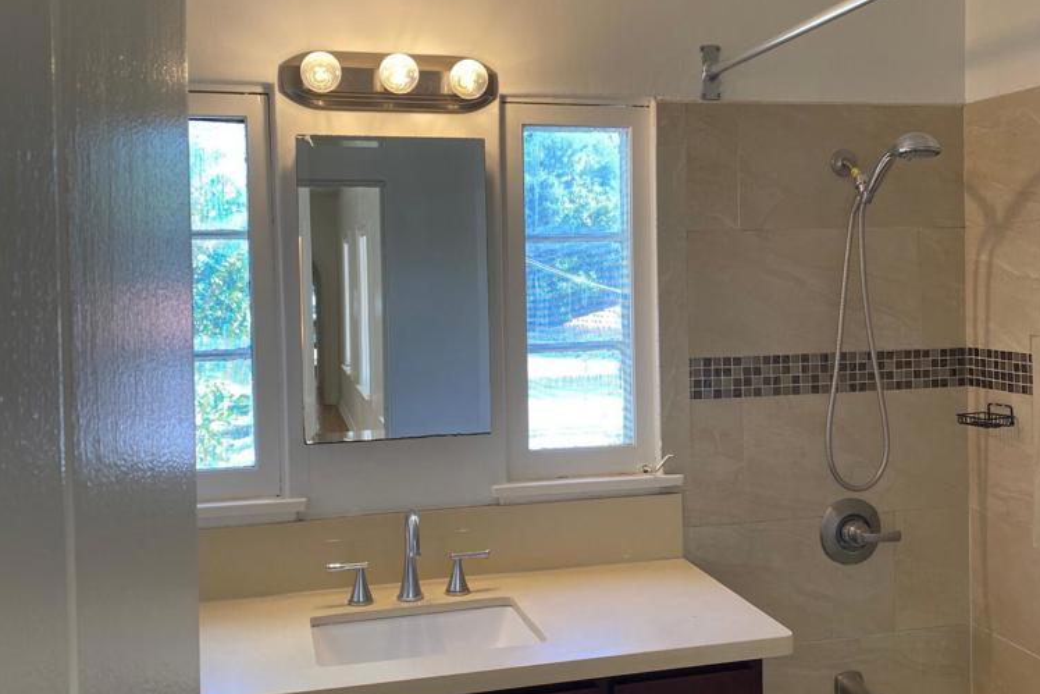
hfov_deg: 51.9
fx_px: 1069
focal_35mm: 37
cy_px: 305
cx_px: 533
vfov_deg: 35.9
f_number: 1.8
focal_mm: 4.25
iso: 80
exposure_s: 1/120
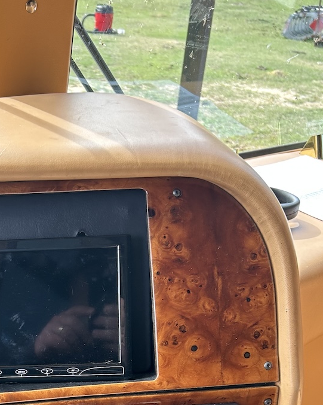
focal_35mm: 50
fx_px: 598
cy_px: 384
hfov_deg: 29.4
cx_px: 56
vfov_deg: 34.7
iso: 80
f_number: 1.5
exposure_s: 1/121
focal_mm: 5.7
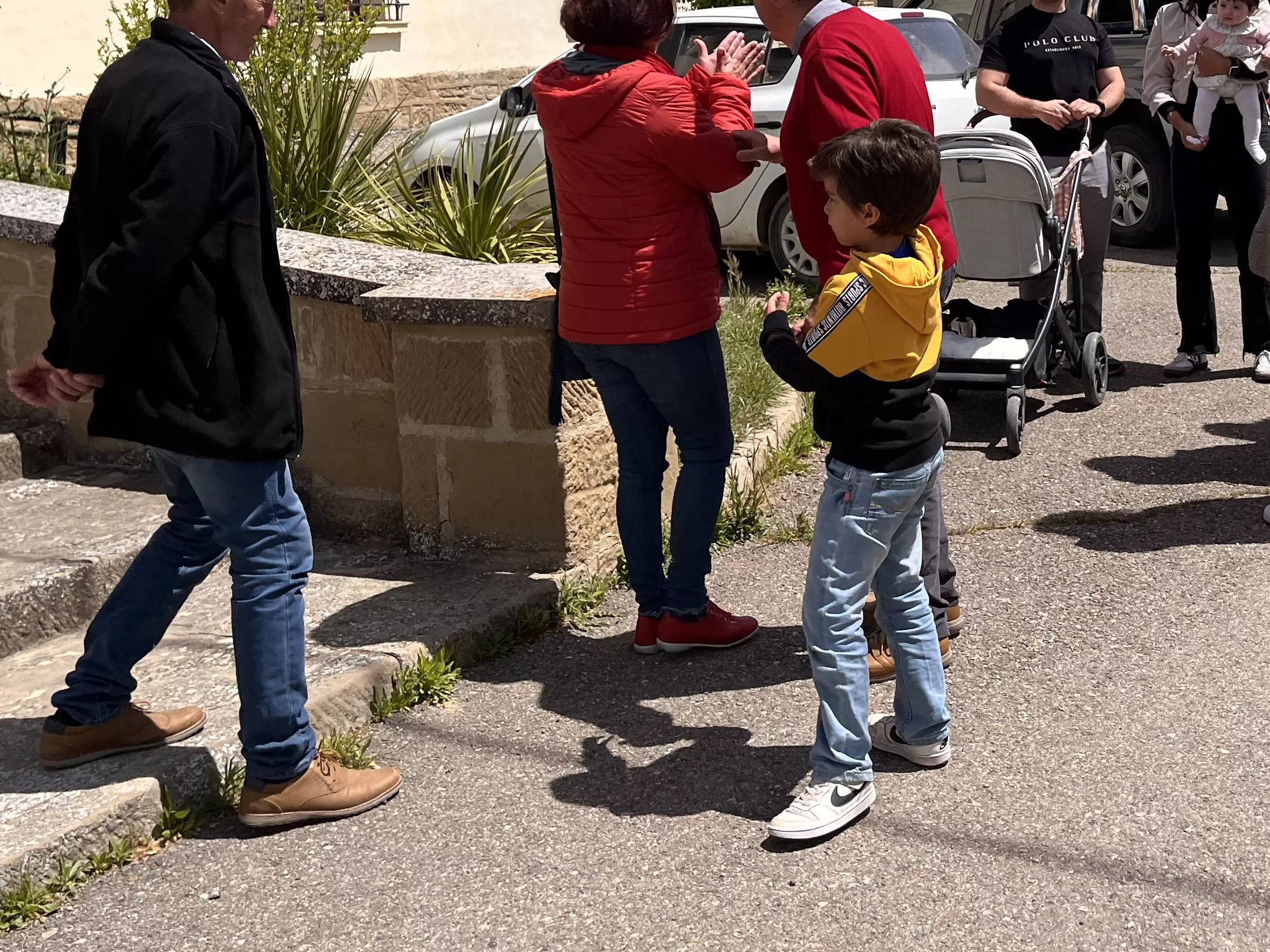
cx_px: 891
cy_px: 155
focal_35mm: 47
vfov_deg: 30.0
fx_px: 1725
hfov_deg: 39.7
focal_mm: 5.1
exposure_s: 1/4484
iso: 50
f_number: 1.6
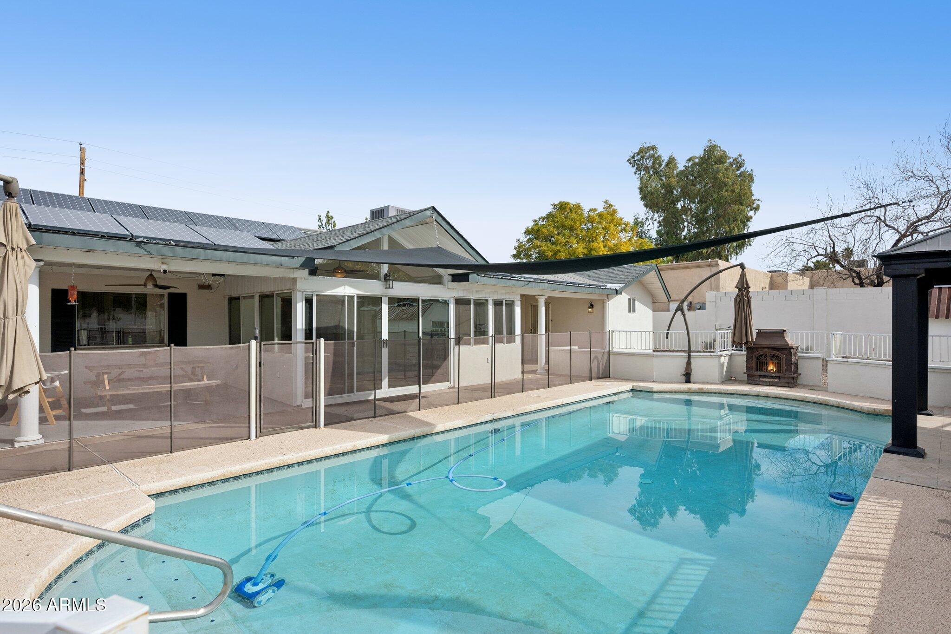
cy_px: 317
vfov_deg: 64.5
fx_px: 502
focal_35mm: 19
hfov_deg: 86.9
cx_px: 476
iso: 320
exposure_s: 1/1250
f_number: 8
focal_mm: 19
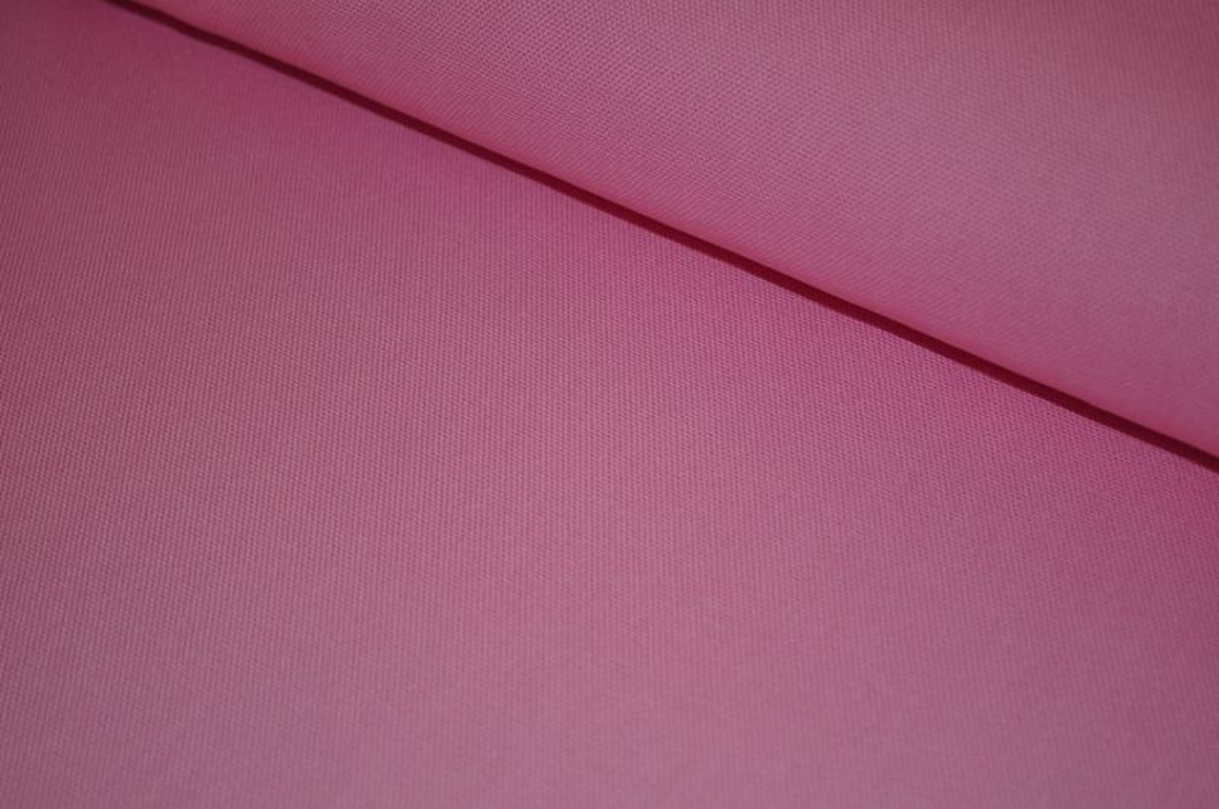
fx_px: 2333
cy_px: 404
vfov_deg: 19.7
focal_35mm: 69
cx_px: 610
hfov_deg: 29.3
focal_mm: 46
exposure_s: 1/60
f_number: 5.3
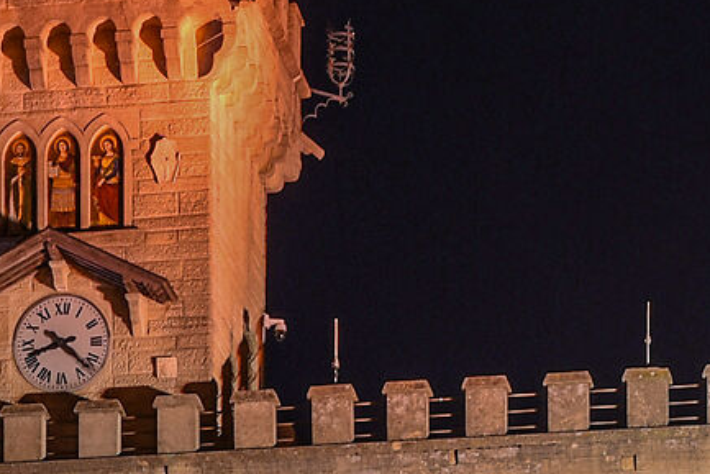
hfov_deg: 10.3
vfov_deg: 6.8
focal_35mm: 194
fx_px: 3827
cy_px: 1041
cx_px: -318
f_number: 8
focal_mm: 35
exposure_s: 8
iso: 100
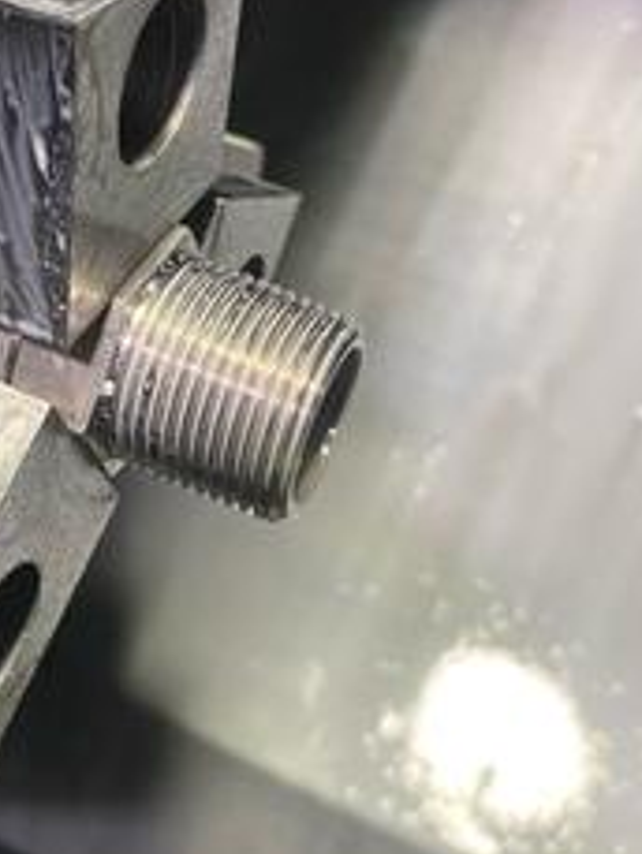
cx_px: 62
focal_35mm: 51
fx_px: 1260
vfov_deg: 37.2
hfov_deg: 27.5
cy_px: 313
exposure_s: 1/30
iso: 500
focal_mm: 4.2
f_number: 1.8
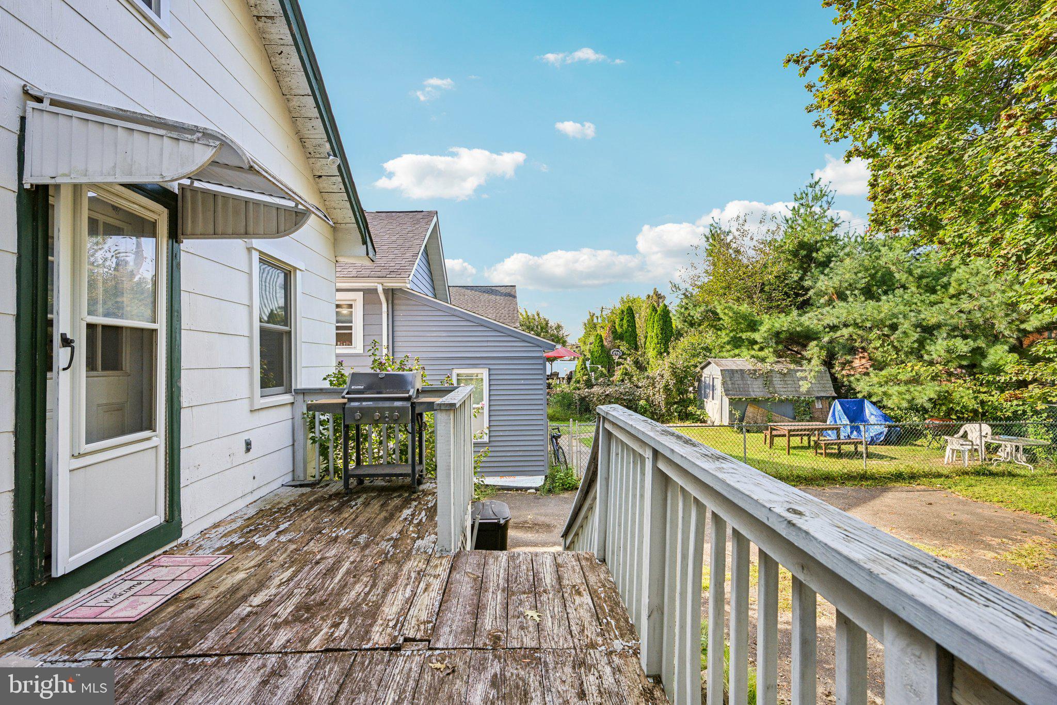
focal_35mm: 16
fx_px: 470
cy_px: 352
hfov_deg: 96.7
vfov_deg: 73.7
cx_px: 528
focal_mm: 16
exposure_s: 1/160
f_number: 8
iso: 400
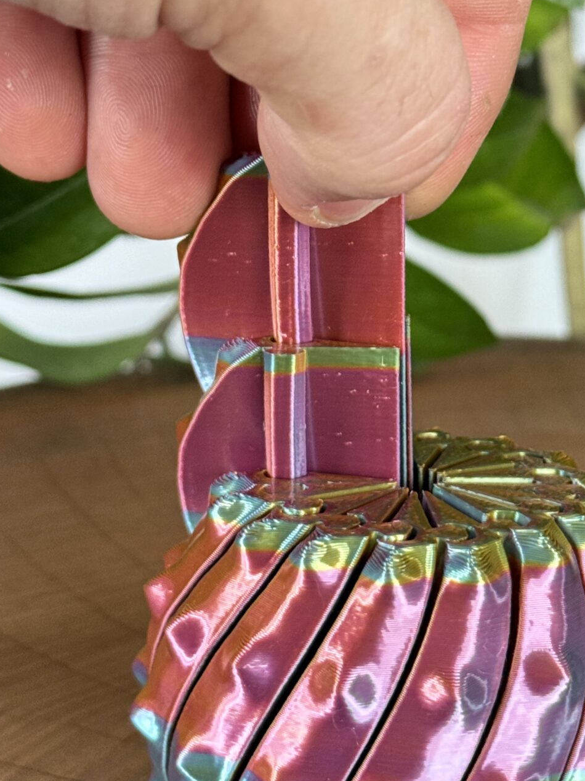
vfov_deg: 20.2
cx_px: 439
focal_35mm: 97
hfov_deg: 15.2
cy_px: 280
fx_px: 2186
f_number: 1.78
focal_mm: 6.76
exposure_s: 1/46
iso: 250
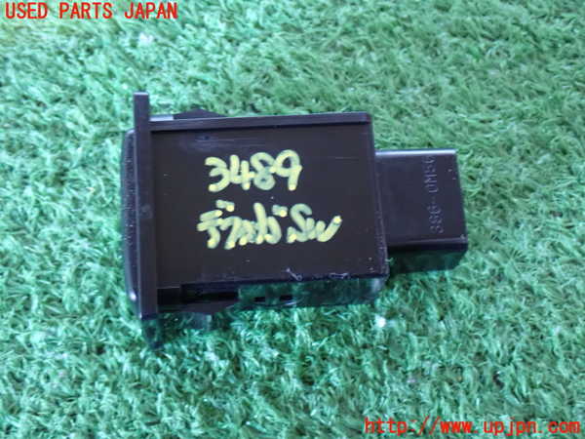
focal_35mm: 62
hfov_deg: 31.2
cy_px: 220
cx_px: 292
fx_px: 1048
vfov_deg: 23.7
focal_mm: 11.09
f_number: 3.6
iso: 1250
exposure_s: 1/15
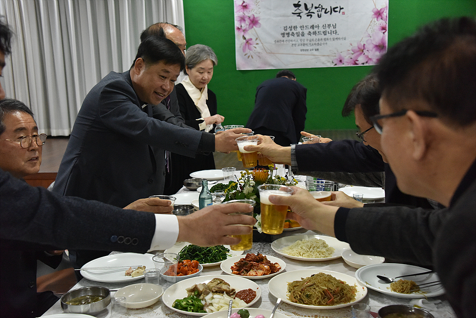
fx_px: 595
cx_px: 238
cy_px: 159
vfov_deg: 29.9
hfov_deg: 43.6
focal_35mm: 45
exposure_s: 1/125
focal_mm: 45
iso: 4500
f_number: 5.6
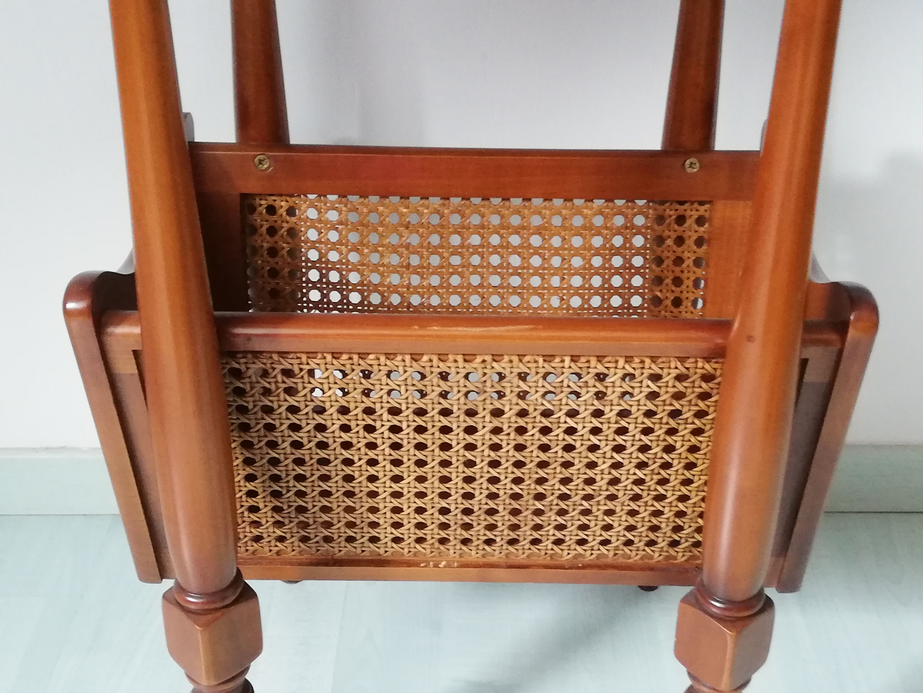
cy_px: 346
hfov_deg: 38.2
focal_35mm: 50
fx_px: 1333
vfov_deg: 29.1
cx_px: 462
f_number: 2.2
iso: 400
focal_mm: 3.81
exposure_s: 1/25
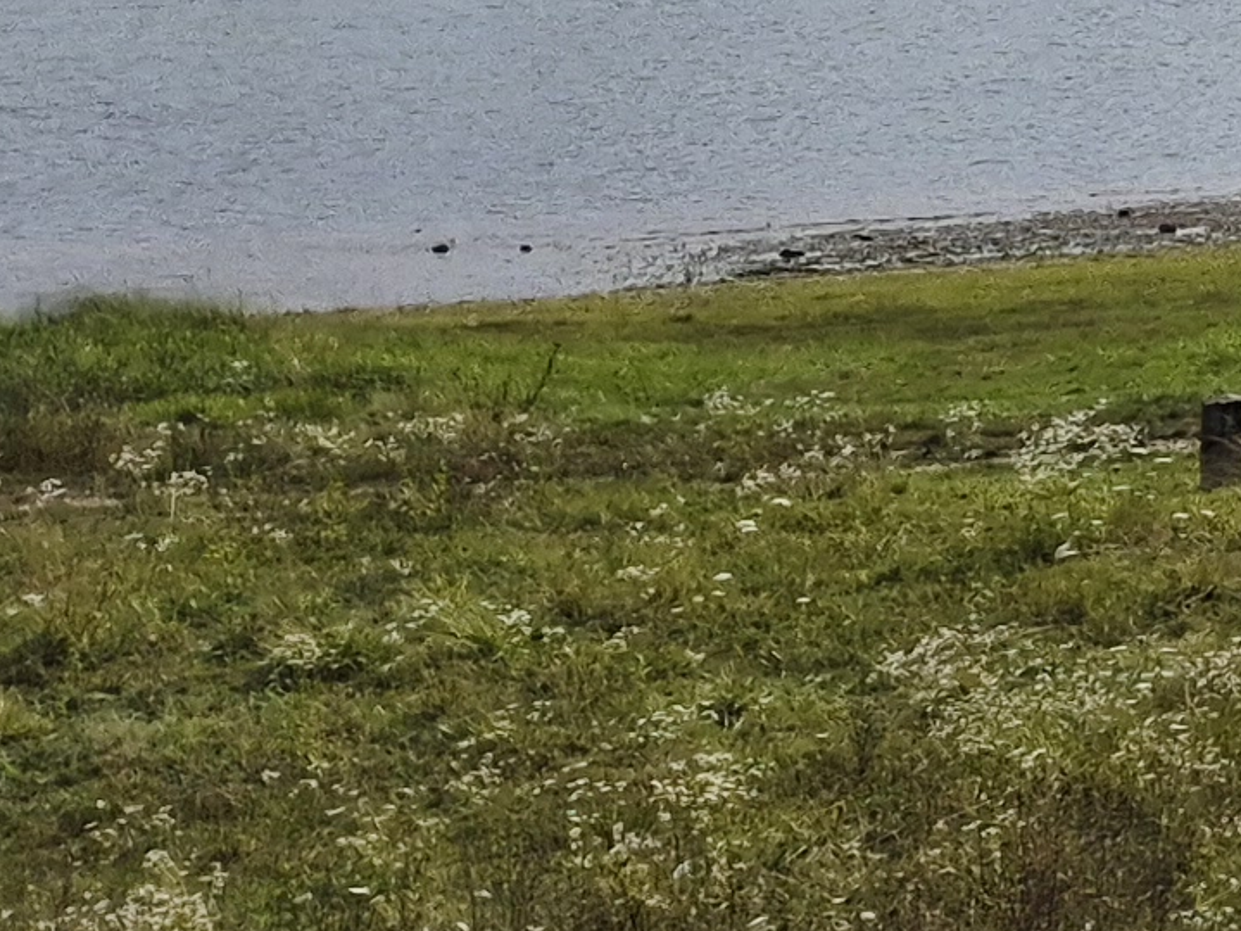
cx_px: 3388
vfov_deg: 11.1
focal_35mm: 128
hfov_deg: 11.4
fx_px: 4588
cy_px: -491
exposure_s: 1/8192
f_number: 1.8
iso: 25
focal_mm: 5.4
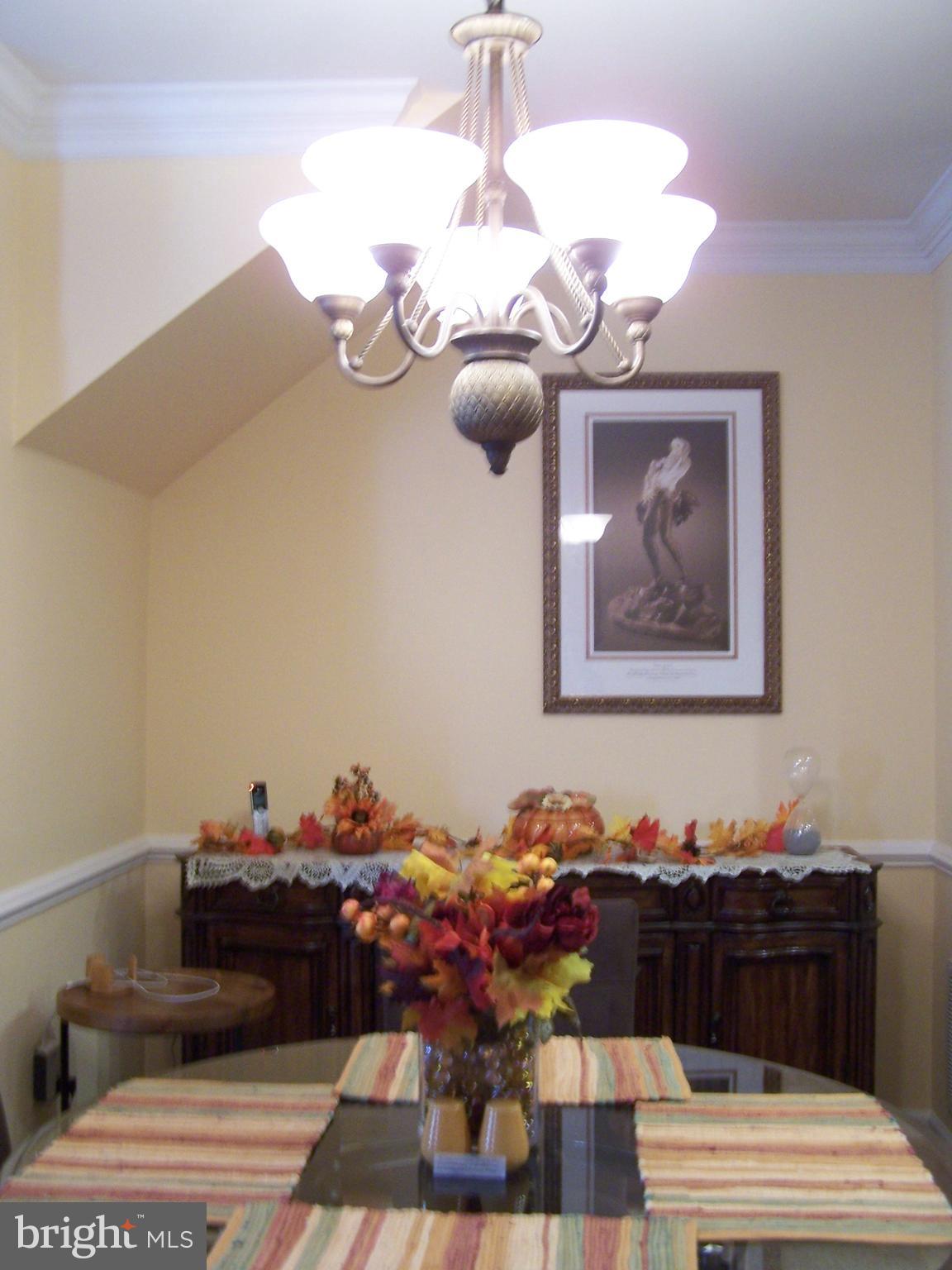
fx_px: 1393
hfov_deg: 37.7
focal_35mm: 38
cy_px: 635
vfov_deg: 49.0
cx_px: 476
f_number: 2.8
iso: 140
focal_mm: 6.3
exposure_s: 1/10
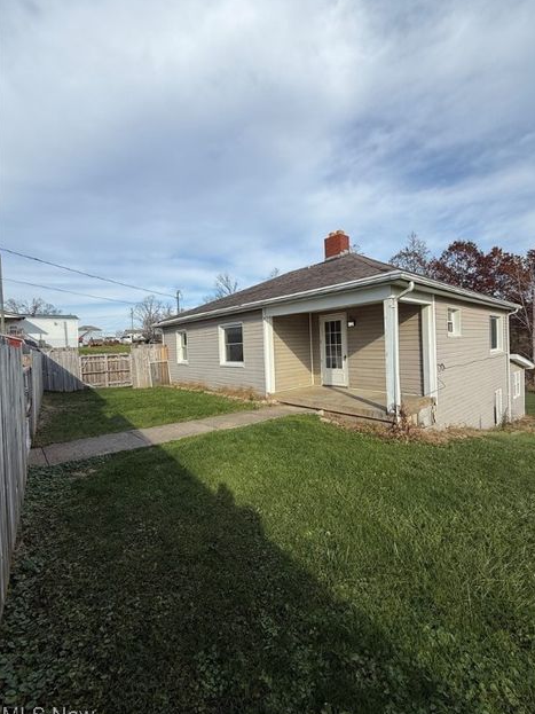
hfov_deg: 81.6
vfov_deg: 98.2
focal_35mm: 15
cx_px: 283
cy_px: 356
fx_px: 309
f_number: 2.2
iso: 50
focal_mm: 2.22
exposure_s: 1/1656
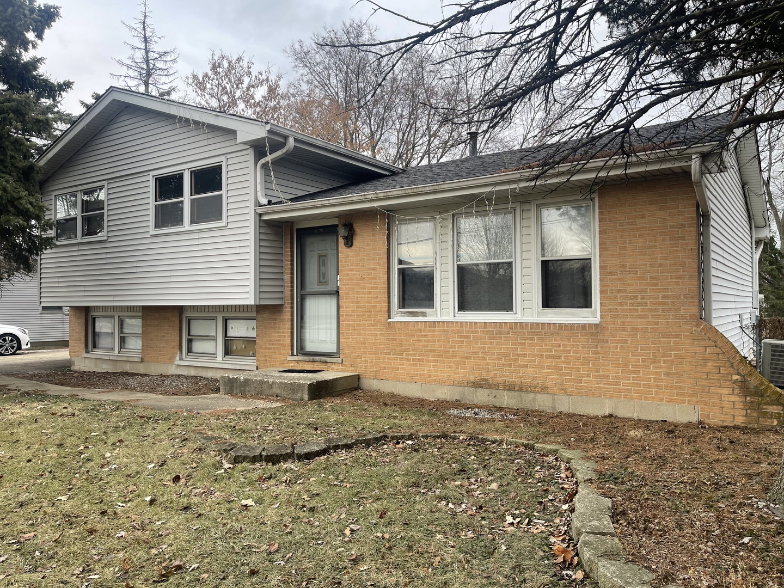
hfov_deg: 69.4
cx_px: 392
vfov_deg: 54.9
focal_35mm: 25
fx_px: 566
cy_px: 294
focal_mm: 5.1
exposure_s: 1/288
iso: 32
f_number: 1.6
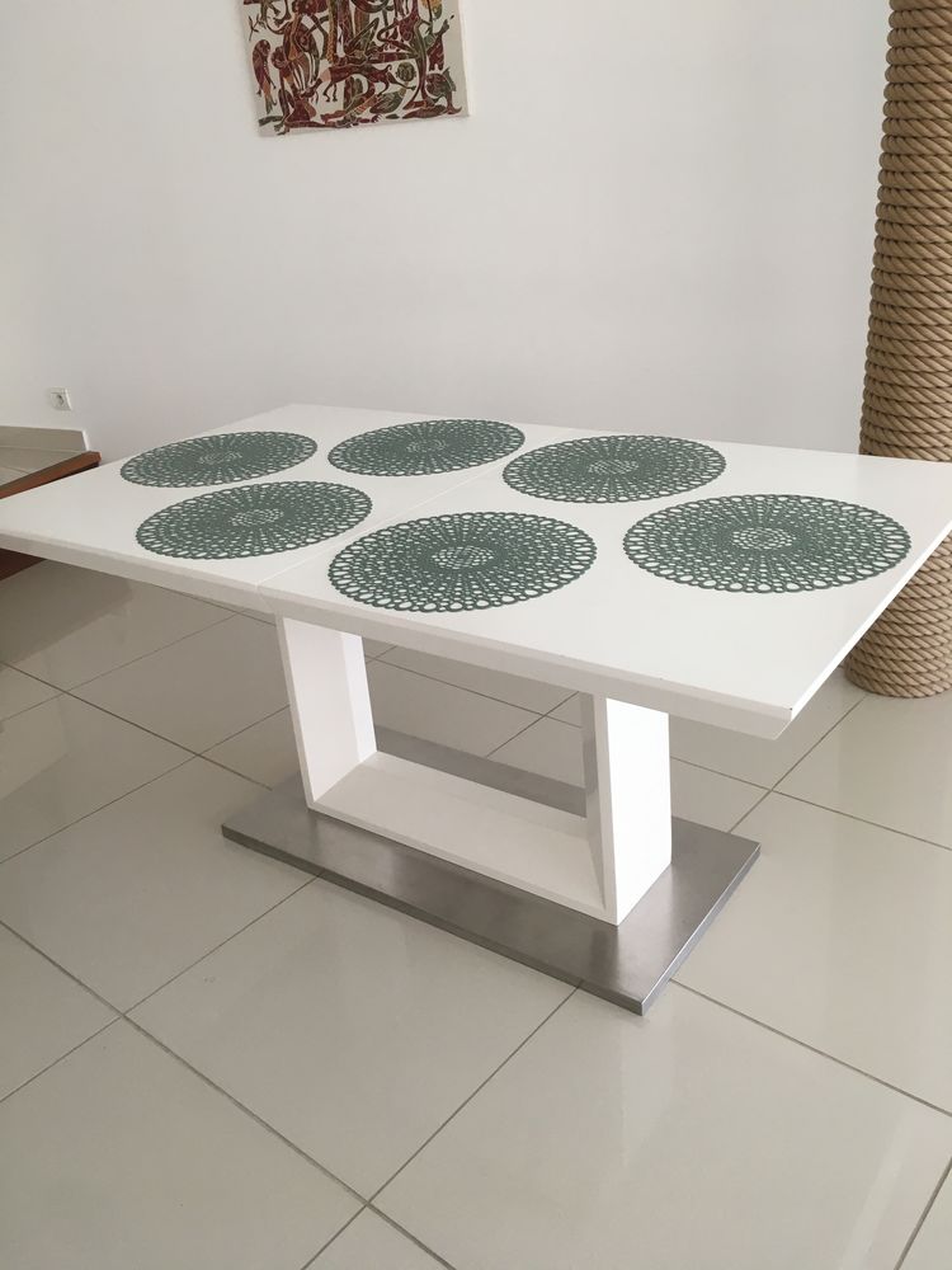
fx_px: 1063
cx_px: 476
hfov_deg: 48.2
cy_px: 635
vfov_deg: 61.7
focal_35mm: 29
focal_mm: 4.15
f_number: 2.2
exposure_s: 1/33
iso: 32
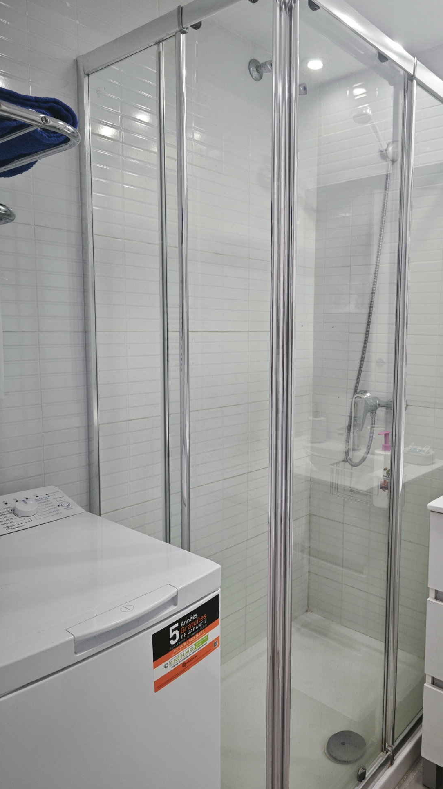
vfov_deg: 71.9
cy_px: 388
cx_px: 305
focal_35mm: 26
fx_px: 543
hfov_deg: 43.6
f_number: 1.8
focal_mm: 5.43
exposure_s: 1/100
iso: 64
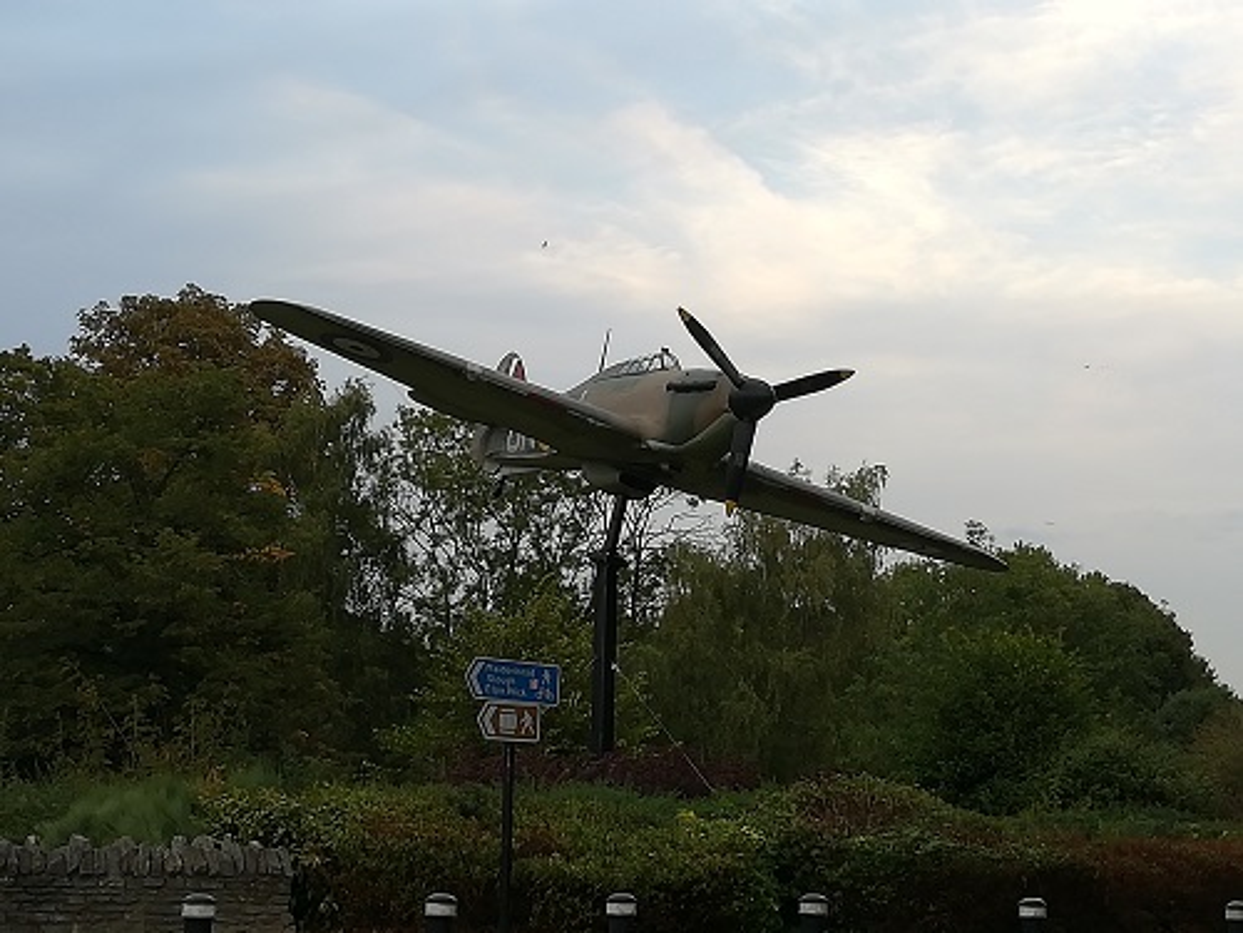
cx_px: 622
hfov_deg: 26.3
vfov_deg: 19.9
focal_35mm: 74
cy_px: 466
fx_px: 2657
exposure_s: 1/151
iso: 50
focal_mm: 3.83
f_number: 2.2
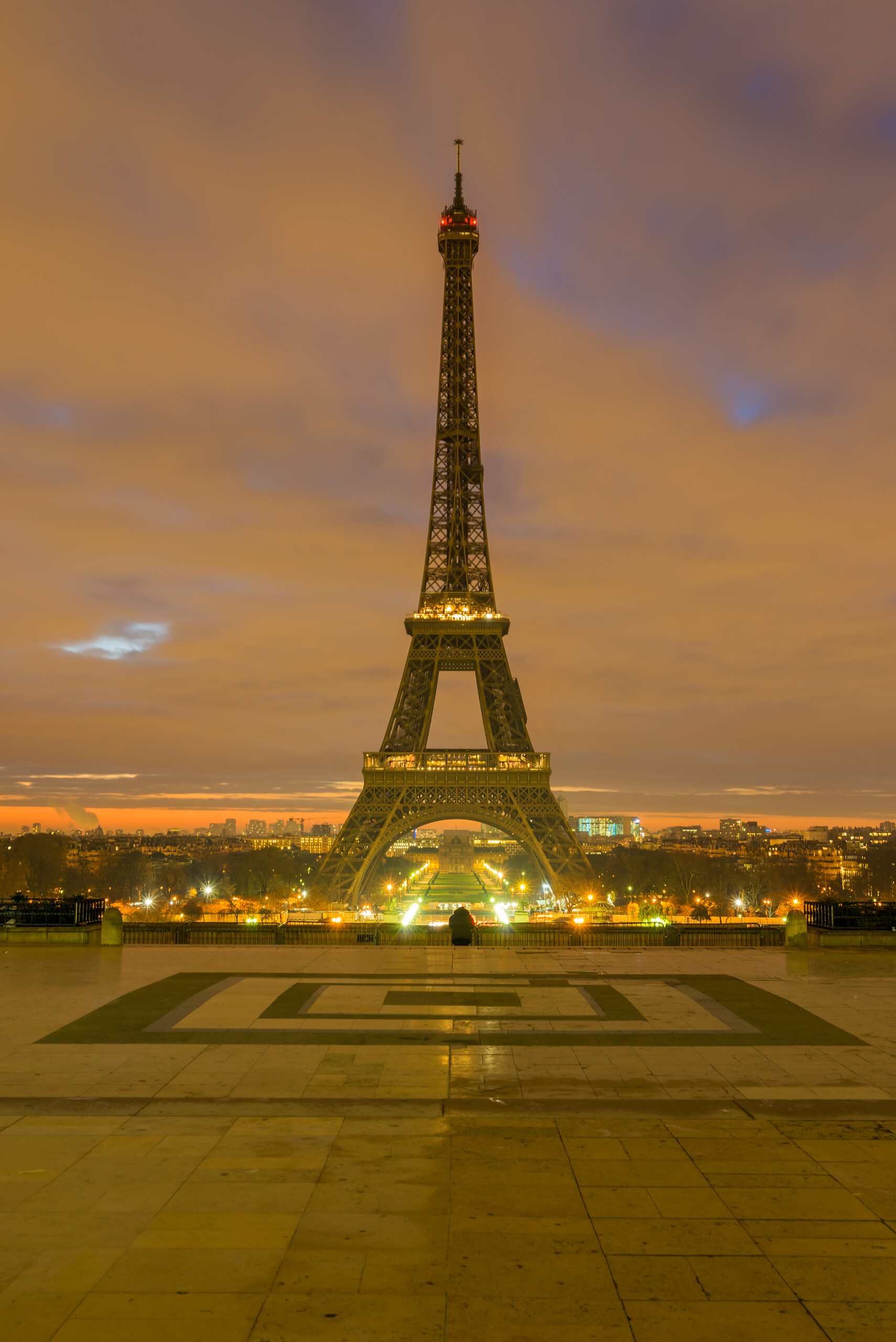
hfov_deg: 33.4
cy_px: 671
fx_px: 1492
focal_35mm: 40
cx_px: 448
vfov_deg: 48.4
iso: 100
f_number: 8
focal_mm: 40
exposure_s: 20
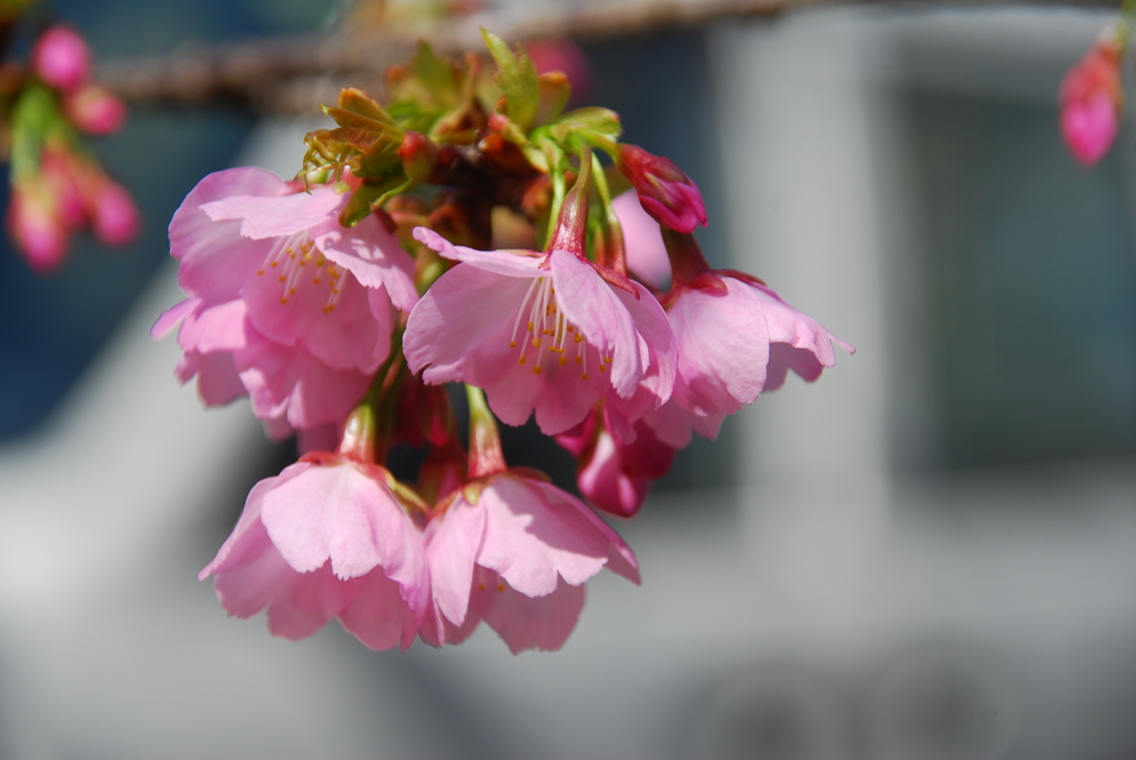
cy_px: 380
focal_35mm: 300
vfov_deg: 4.6
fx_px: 9476
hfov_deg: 6.9
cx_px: 568
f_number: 6.3
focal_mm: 200
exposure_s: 1/400
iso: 100
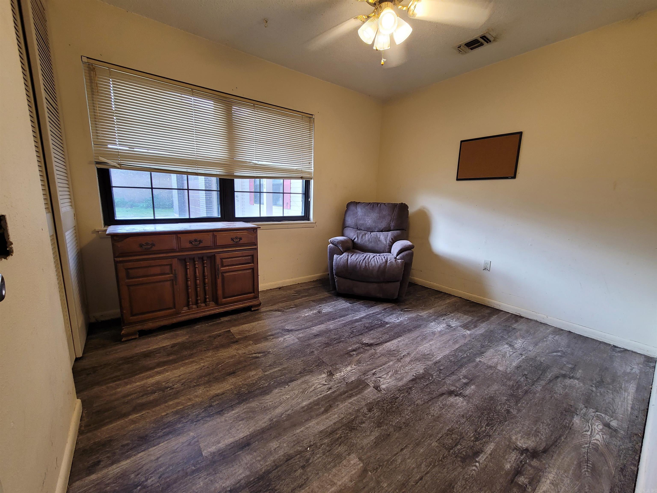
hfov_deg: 106.2
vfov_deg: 89.9
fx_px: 247
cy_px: 246
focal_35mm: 13
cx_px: 328
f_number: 2.2
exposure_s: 1/60
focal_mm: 2.2
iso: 125
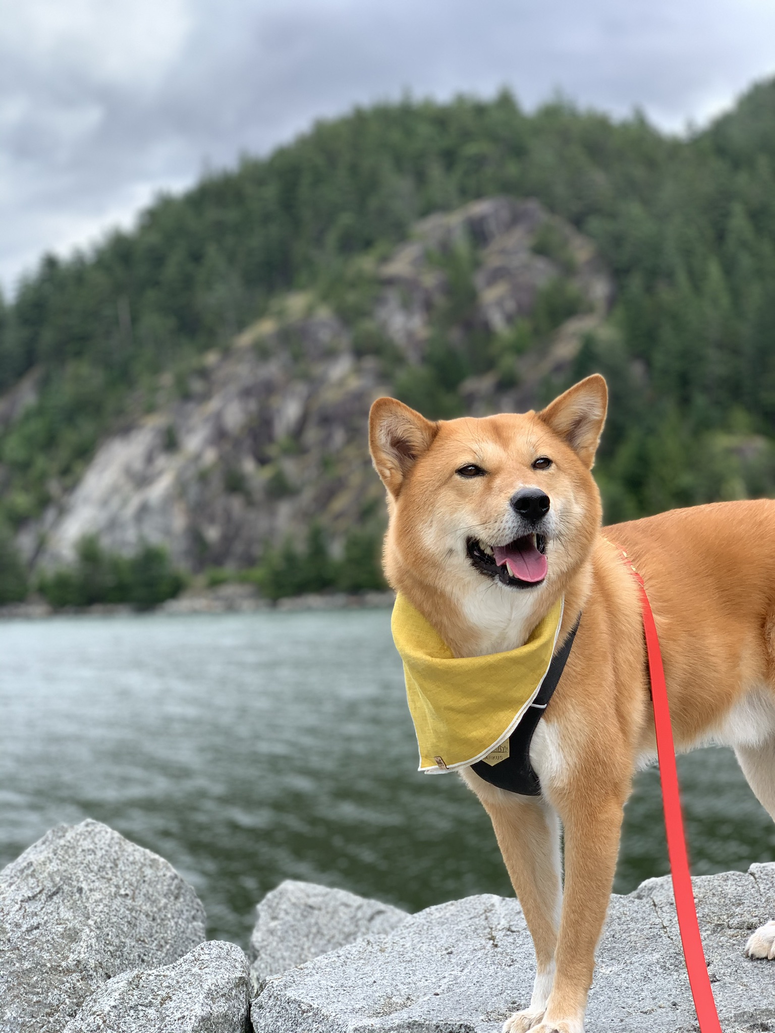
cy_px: 516
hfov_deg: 28.0
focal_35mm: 52
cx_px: 388
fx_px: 1552
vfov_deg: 36.8
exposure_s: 1/335
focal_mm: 6
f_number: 2.4
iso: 16
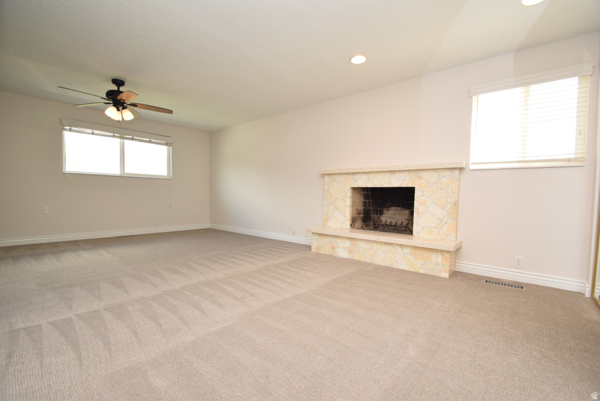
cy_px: 200
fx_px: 250
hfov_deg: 100.4
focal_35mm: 15
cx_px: 300
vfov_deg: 77.3
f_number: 5.6
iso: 720
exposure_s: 1/125
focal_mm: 10
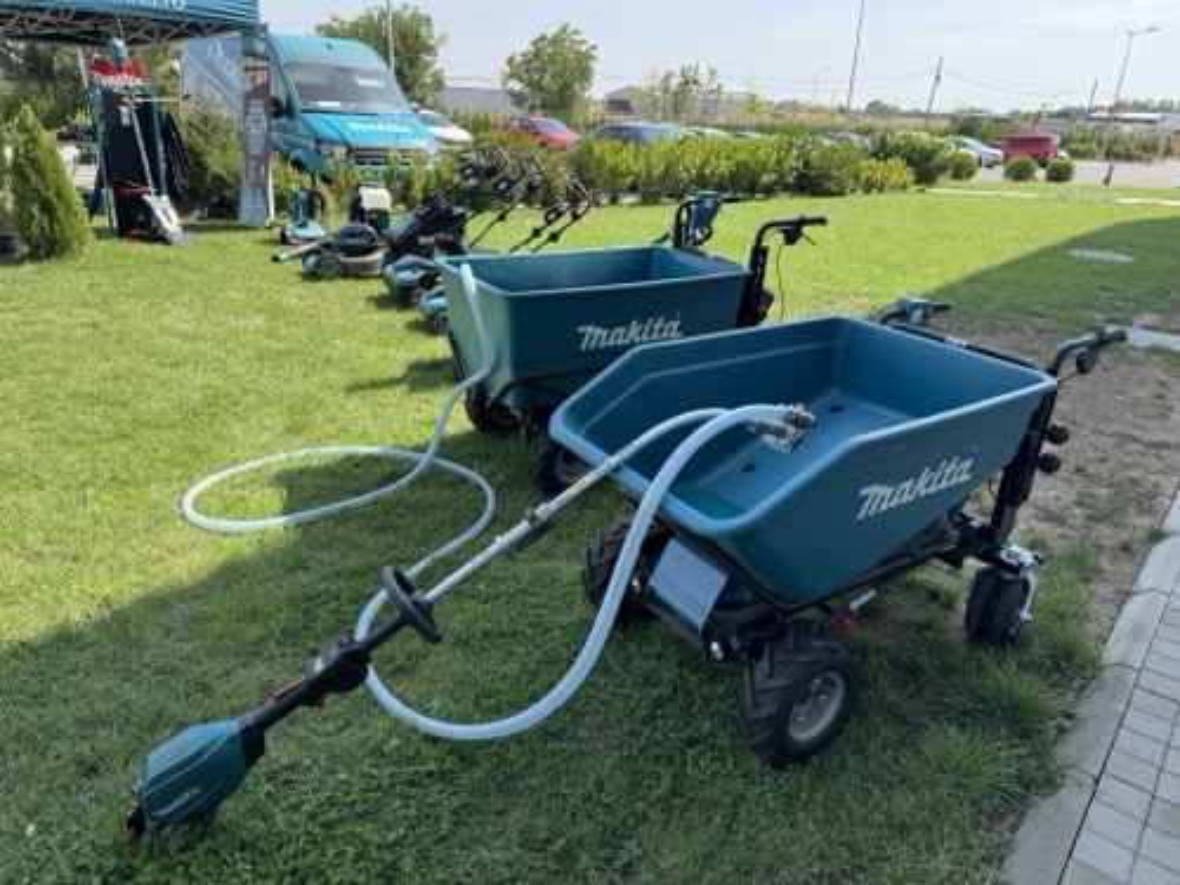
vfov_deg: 56.8
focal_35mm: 24
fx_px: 818
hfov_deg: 71.6
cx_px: 590
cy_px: 442
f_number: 1.78
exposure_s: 1/1215
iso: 80
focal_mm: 6.76
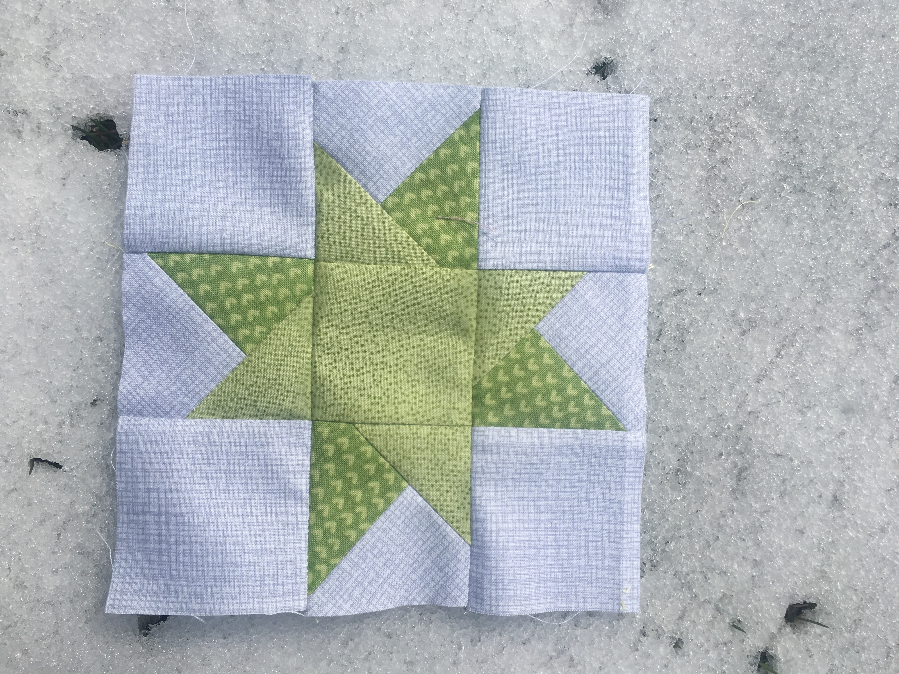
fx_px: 753
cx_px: 450
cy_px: 337
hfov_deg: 61.7
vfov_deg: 48.2
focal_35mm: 29
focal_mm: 4.15
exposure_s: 1/3663
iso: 25
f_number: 2.2
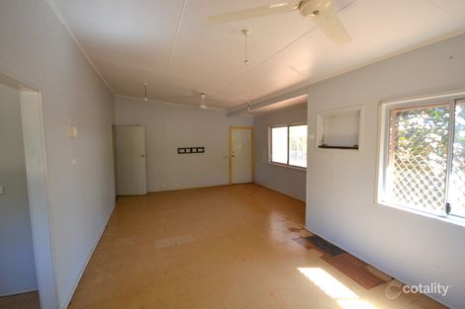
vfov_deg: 77.3
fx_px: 194
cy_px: 154
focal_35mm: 15
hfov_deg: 100.4
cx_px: 232
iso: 400
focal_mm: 10
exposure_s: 1/60
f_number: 4
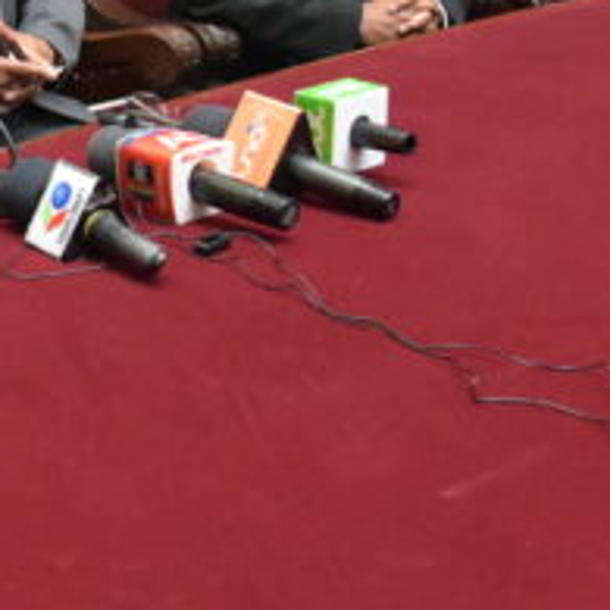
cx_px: -325
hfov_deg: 15.0
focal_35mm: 107
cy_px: 58
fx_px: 2133
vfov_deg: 16.1
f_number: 4
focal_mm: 24
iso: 5000
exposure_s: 1/320
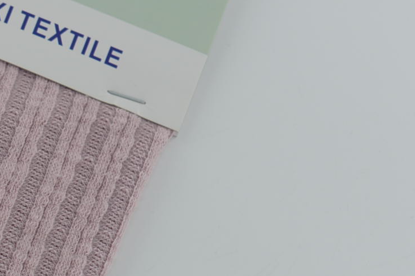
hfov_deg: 9.5
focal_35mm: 205
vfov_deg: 6.7
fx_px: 2363
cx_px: -336
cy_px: 200
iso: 100
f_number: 3.5
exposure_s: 1/250
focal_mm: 50
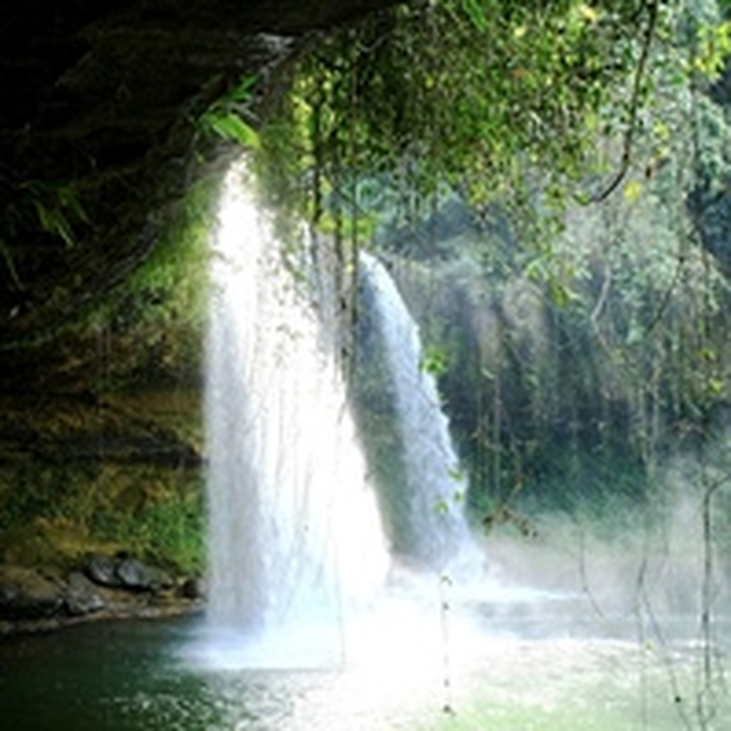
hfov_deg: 27.2
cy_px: 450
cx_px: 272
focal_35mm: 63
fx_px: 1505
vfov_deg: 27.2
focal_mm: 21.1
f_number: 9
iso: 800
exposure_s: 1/60
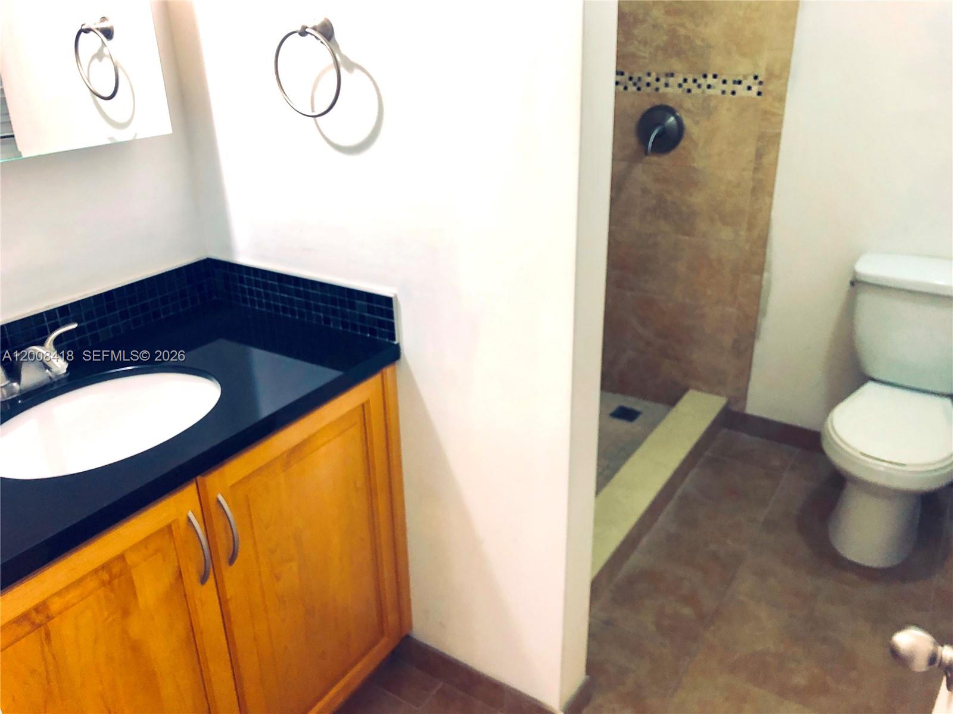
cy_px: 357
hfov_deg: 63.4
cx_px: 476
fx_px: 771
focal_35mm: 28
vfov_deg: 49.7
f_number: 1.8
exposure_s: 1/15
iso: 64
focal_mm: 4
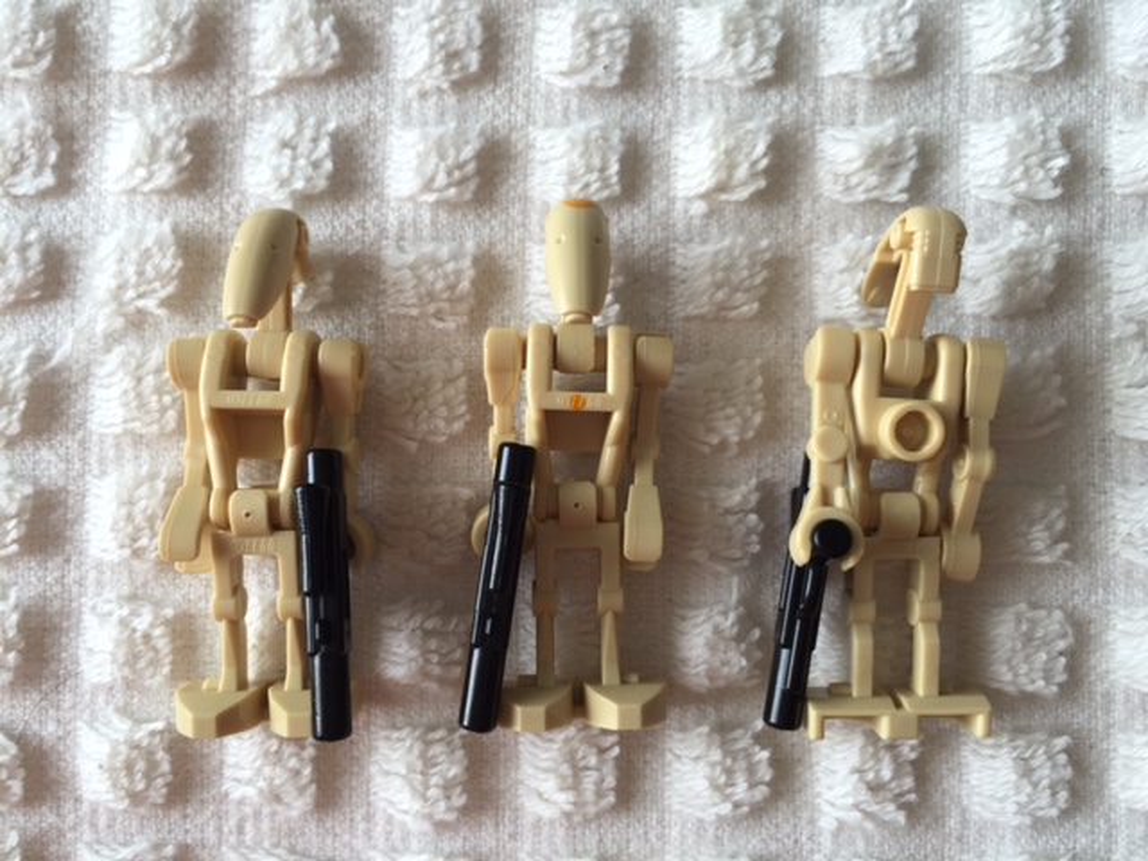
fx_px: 962
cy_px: 430
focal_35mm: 29
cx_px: 574
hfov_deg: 61.7
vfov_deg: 48.2
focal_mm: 4.15
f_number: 2.2
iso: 32
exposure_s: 1/60
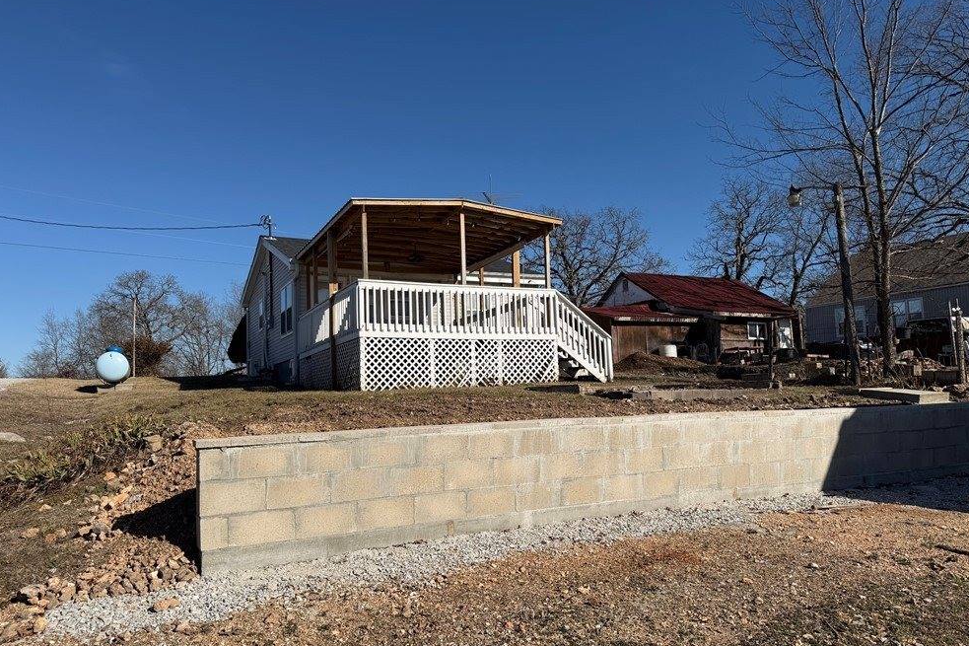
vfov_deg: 49.5
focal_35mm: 26
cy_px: 348
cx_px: 468
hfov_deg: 69.4
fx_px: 700
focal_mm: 6.76
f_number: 1.78
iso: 80
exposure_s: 1/8130
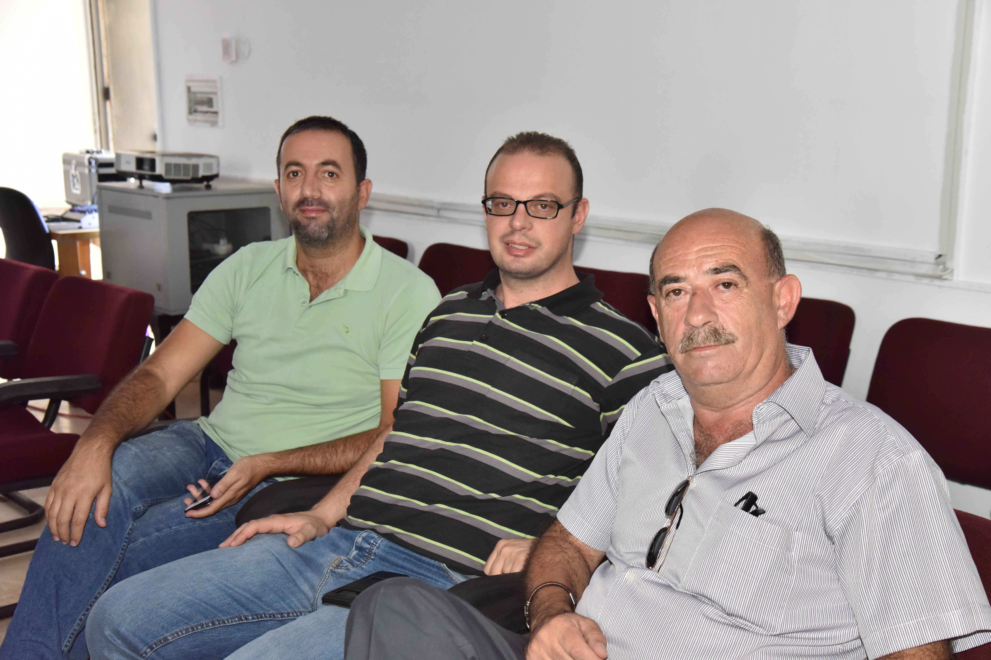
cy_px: 330
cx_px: 496
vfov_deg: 27.0
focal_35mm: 50
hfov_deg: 39.6
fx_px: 1376
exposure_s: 1/160
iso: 3200
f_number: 7.1
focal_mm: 50
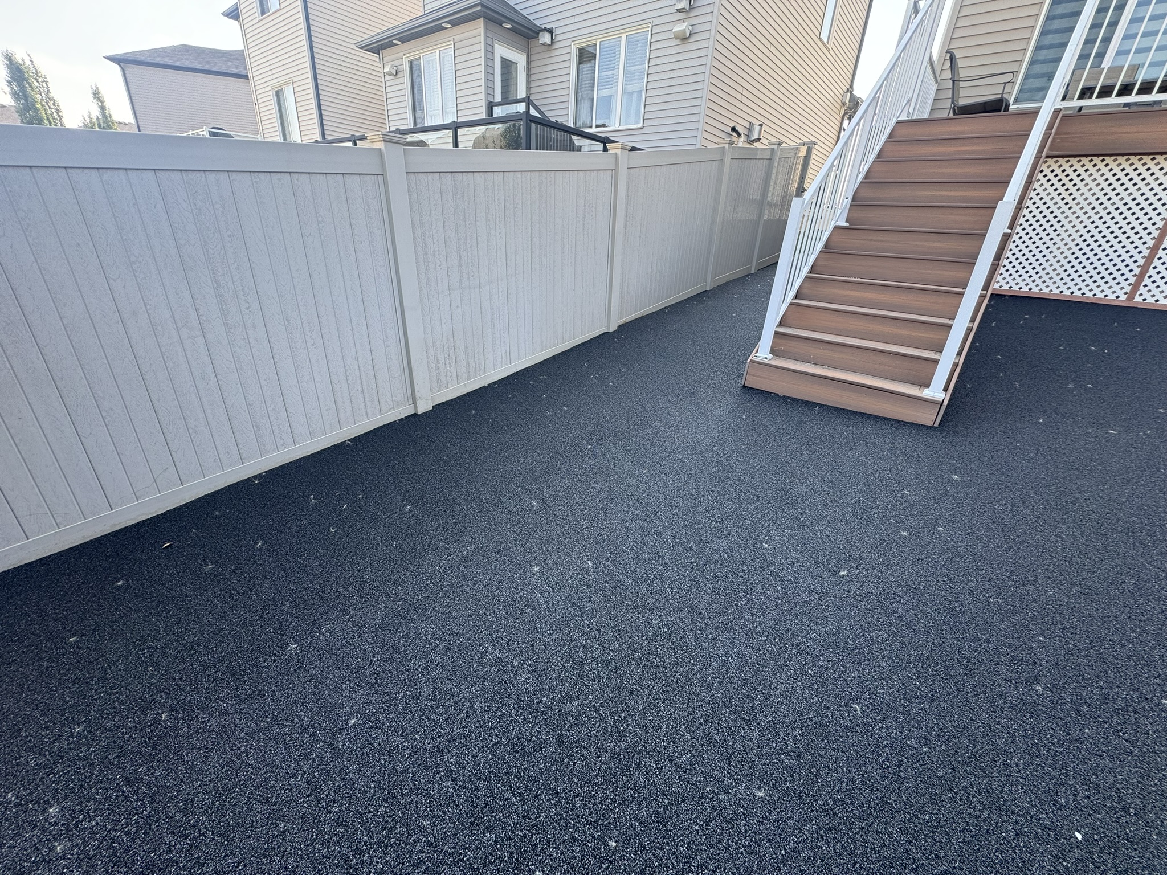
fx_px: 472
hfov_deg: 102.1
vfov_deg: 85.7
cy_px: 438
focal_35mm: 14
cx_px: 584
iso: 40
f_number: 2.2
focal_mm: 2.22
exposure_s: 1/130
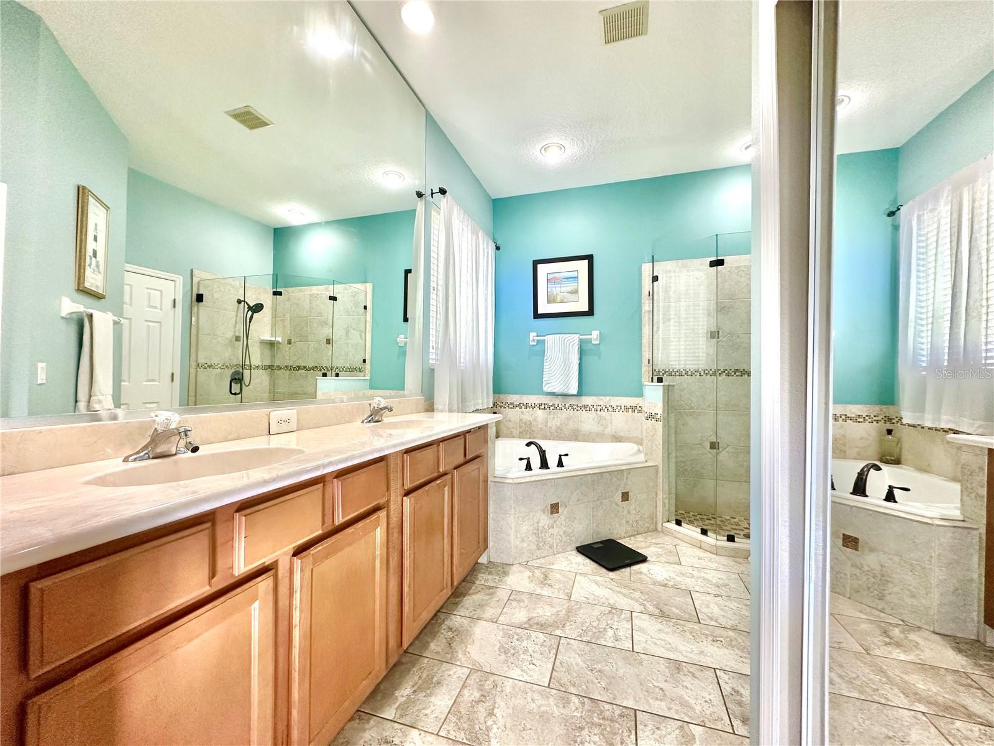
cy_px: 373
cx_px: 497
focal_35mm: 14
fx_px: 402
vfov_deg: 85.7
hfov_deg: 102.1
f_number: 2.2
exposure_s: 1/120
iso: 200
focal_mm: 2.22
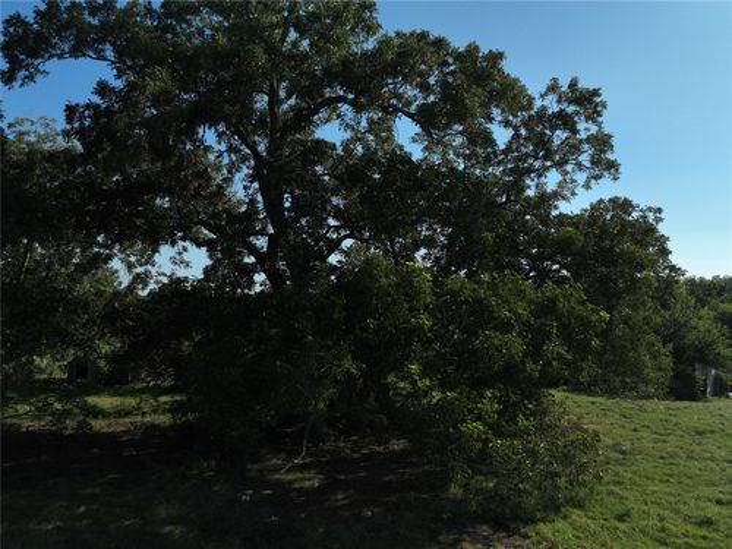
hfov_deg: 71.6
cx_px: 366
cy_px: 274
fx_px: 508
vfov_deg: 56.8
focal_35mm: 24
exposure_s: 1/4000
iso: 110
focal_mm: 12.29
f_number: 2.8
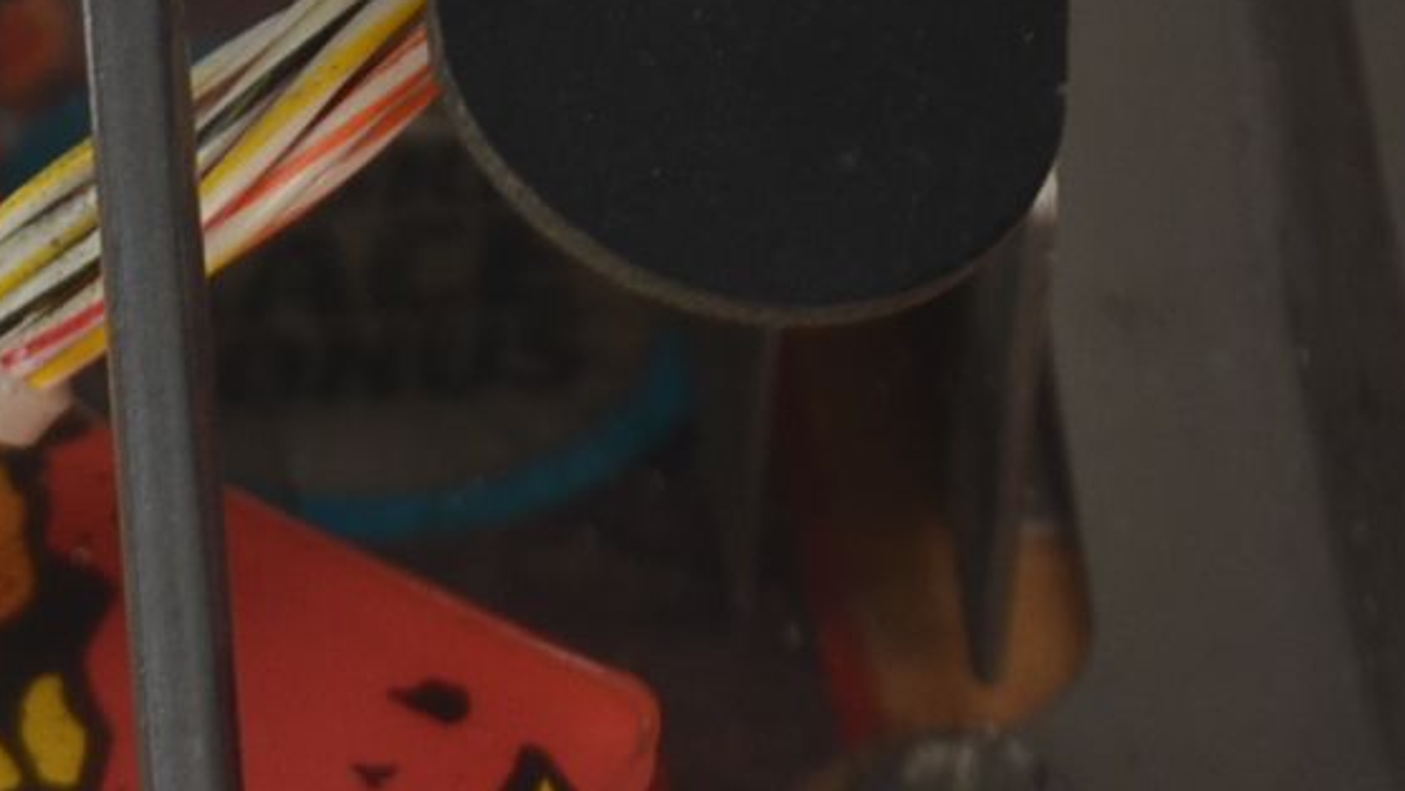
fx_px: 20718
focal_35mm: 556
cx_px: -826
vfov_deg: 2.2
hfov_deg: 3.9
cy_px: 1481
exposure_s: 1/60
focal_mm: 80
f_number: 5.6
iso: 250
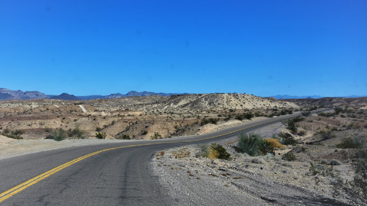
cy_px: 85
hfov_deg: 47.8
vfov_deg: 28.0
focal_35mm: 43
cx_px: 183
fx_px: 414
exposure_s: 1/1600
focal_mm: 27
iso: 400
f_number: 7.1
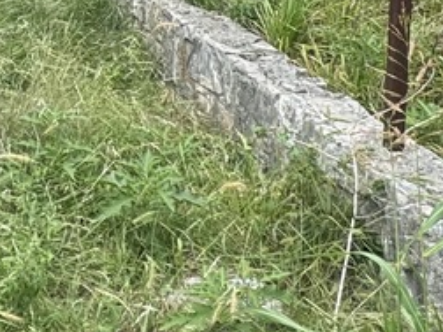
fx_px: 1024
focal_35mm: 80
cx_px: -200
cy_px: -126
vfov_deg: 17.1
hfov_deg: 21.1
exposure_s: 1/357
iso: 40
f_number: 2.2
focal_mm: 2.22
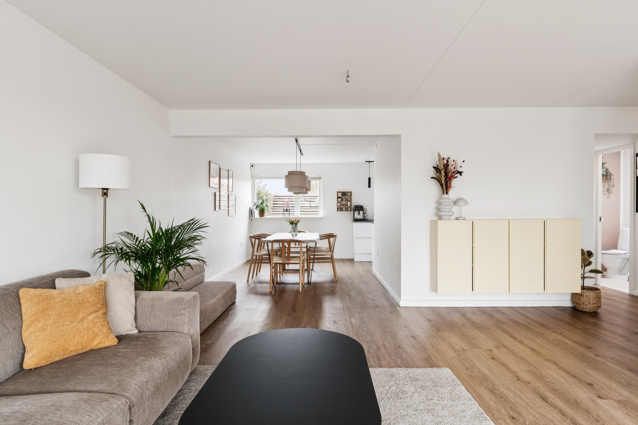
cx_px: 319
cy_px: 212
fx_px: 367
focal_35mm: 21
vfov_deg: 60.2
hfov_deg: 82.0
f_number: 7.1
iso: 250
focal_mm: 13.8
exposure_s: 1/13
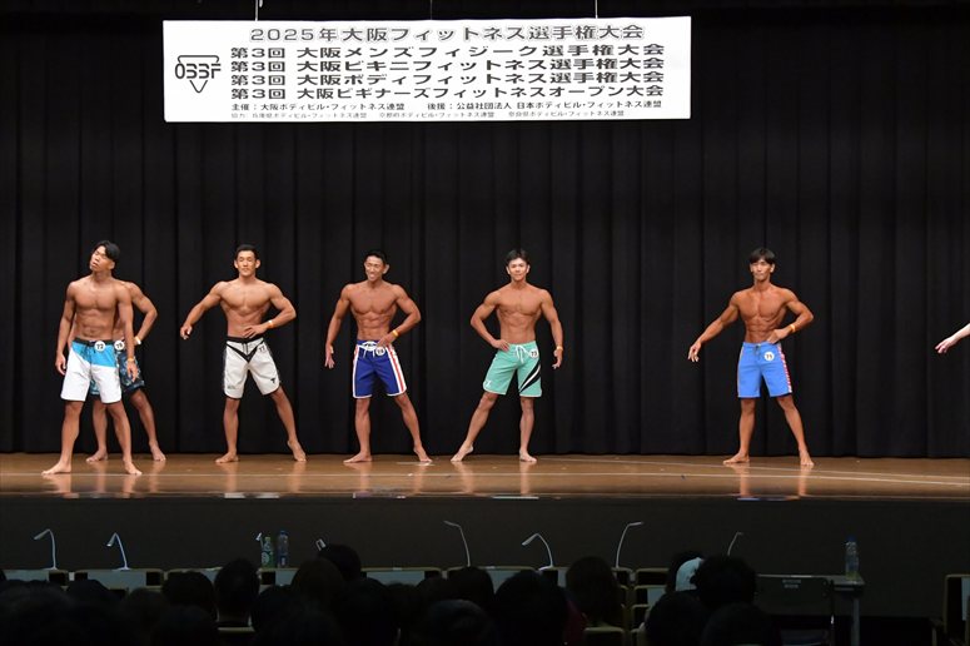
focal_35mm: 97
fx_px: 2612
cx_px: 485
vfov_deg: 14.1
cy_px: 323
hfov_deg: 21.0
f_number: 5.6
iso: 6400
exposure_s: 1/400
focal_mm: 65
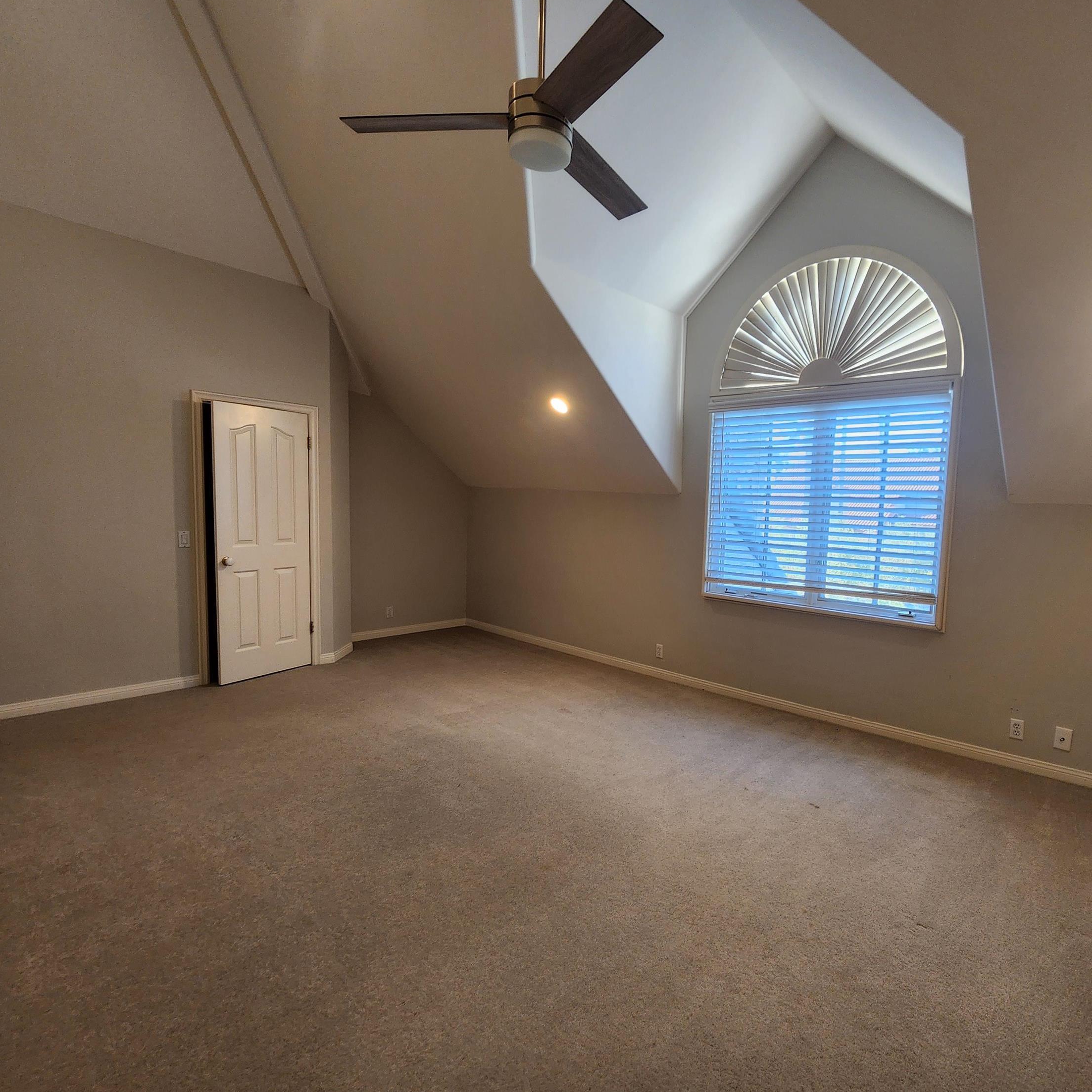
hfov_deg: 86.5
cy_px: 563
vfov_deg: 87.4
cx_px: 649
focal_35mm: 16
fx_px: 571
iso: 160
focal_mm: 2.2
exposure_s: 1/60
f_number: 2.2
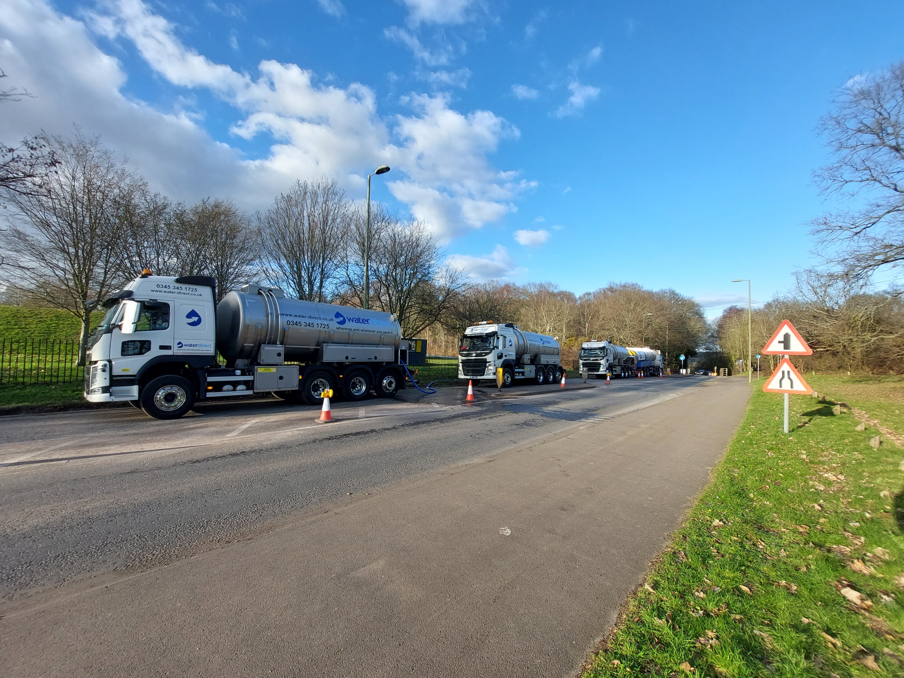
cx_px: 452
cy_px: 339
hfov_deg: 106.2
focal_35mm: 13
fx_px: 339
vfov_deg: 89.9
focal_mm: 1.74
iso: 50
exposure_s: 1/573
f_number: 2.2
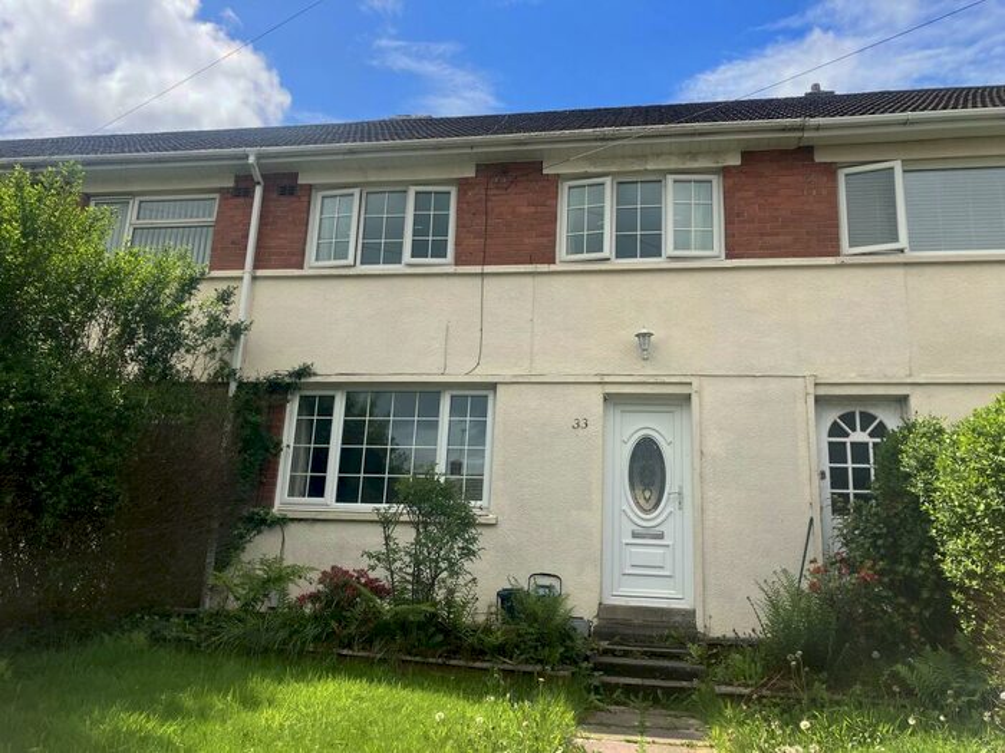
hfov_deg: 63.4
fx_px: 813
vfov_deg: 49.7
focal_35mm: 28
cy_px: 376
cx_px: 502
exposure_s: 1/2208
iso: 32
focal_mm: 3.99
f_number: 1.8
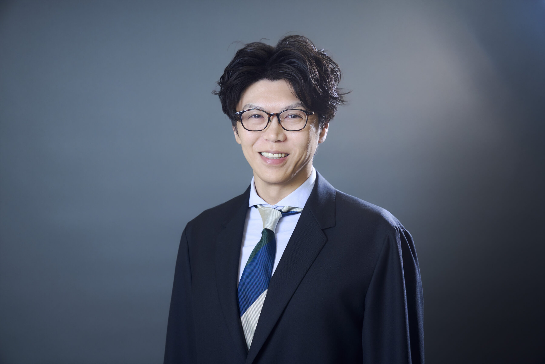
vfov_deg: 19.5
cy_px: 182
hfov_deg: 28.8
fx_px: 1060
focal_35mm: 70
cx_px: 272
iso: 500
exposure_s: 1/125
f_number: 5.6
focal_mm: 70
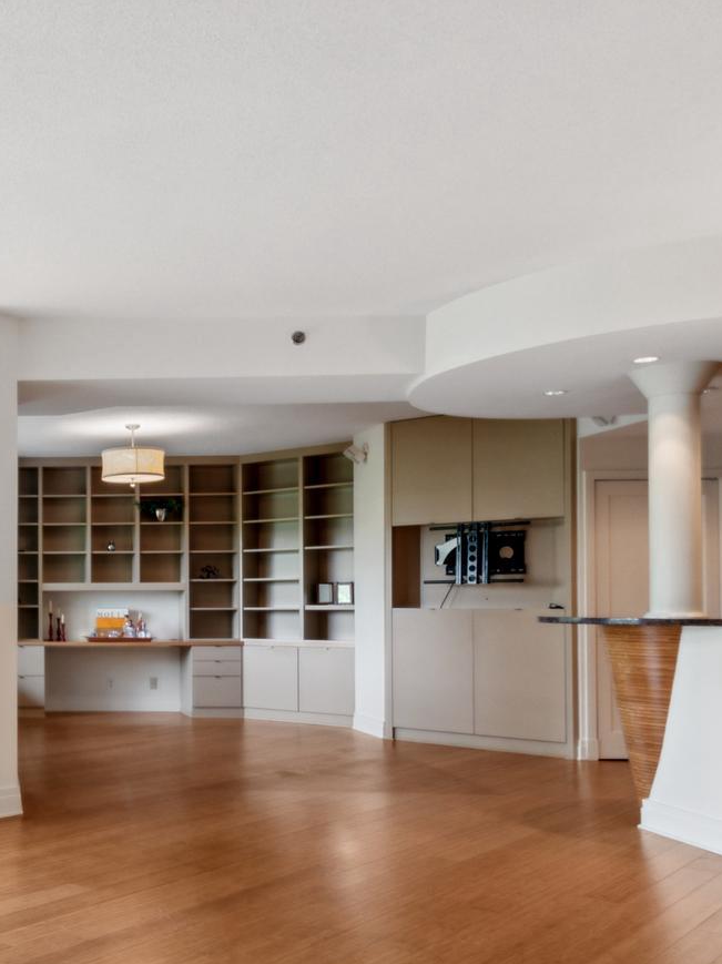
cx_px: -115
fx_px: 946
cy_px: 595
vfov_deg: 53.5
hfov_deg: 34.6
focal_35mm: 34
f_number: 9
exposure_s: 1/13
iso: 200
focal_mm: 10
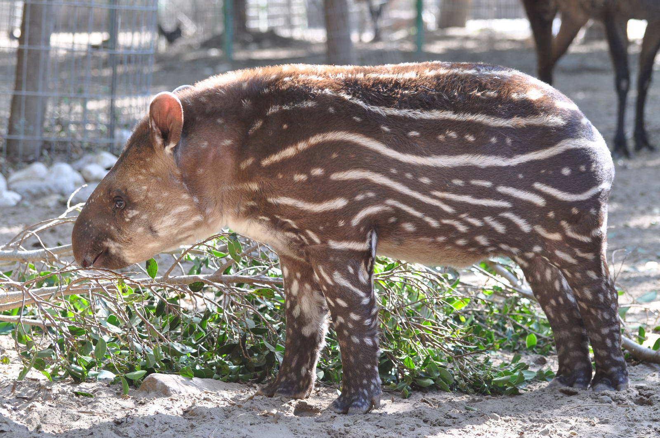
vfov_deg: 13.0
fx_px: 1923
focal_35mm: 105
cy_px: 219
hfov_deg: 19.5
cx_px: 330
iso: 400
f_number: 5
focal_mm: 70
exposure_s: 1/100
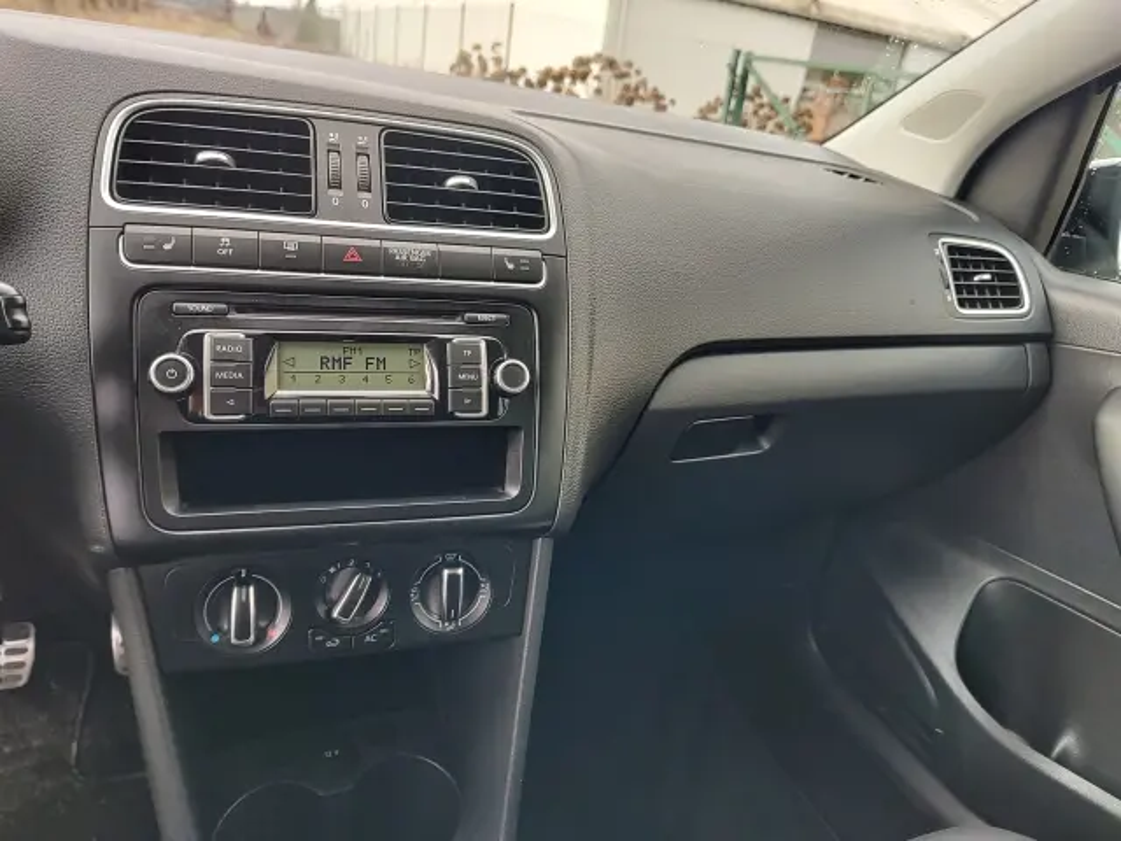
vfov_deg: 58.9
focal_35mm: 23
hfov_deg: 73.9
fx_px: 745
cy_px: 420
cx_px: 560
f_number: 1.8
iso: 100
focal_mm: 5.56
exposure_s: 1/128
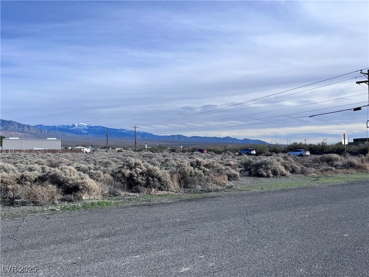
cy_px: 138
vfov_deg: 53.1
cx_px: 184
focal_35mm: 26
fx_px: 277
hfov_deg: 67.3
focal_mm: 5.1
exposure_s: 1/4651
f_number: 1.6
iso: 50
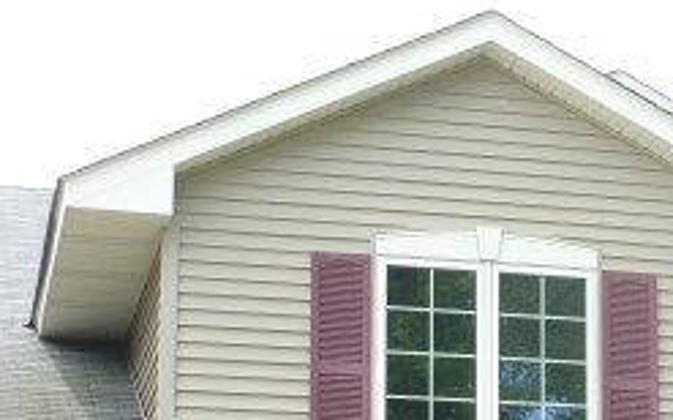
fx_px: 2364
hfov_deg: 15.6
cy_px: 556
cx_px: 804
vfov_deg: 9.9
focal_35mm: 129
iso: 100
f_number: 3.8
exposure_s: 1/125
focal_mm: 8.4
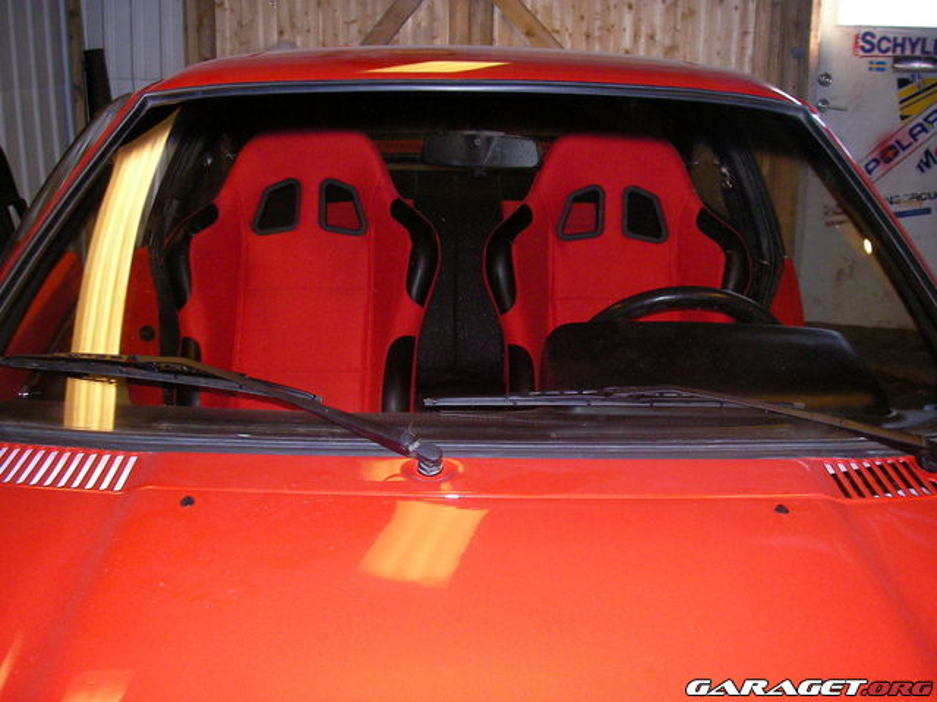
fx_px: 1029
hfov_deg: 49.0
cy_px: 351
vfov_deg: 37.7
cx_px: 468
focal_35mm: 38
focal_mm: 6.3
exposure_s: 1/30
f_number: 3.3
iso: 200
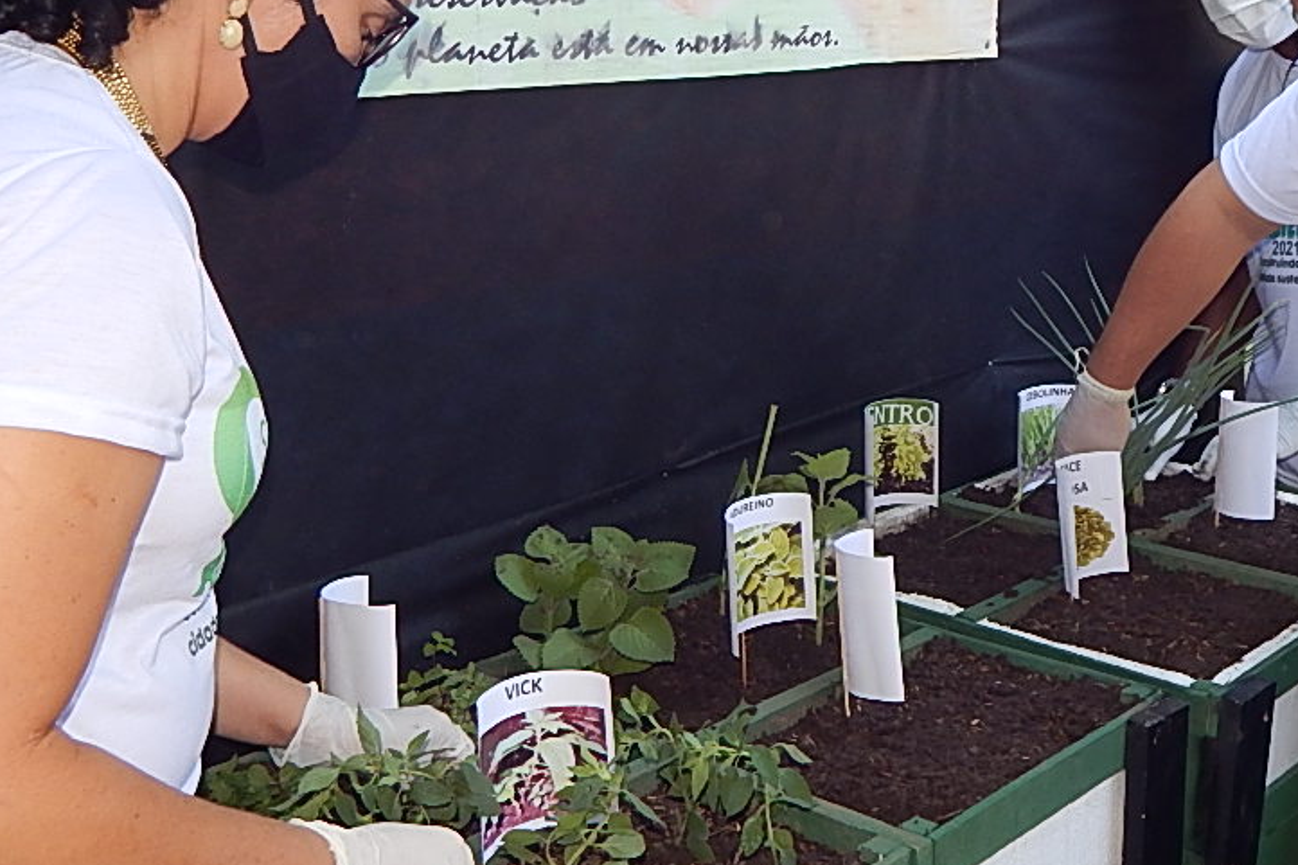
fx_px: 1910
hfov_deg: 37.2
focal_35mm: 53
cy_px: 259
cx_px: 845
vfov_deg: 25.3
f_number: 3
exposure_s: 1/100
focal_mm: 4
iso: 125
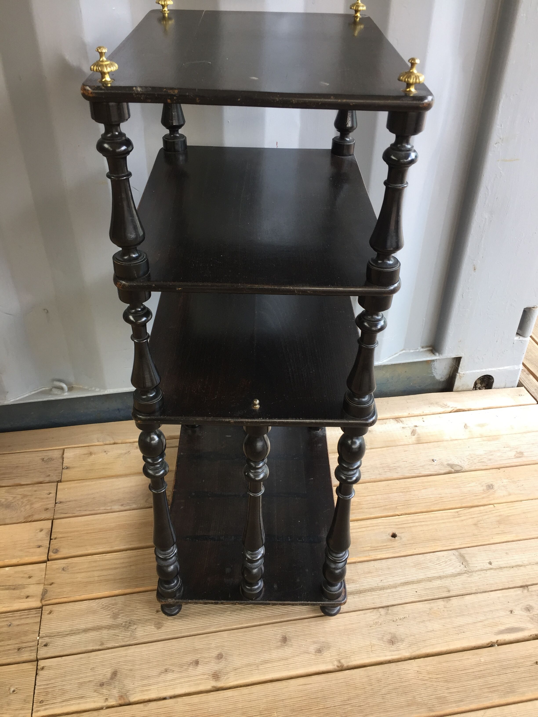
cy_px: 358
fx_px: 601
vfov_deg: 61.7
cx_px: 269
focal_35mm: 29
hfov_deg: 48.2
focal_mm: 4.15
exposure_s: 1/100
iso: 40
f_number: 2.2
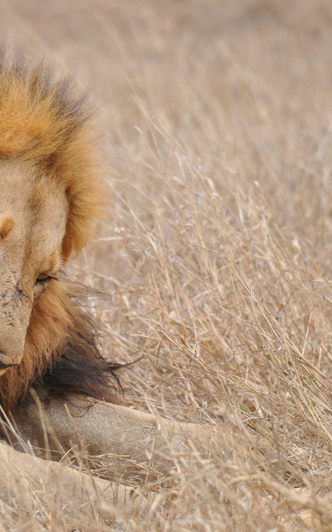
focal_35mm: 507
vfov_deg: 4.1
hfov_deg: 2.6
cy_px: 266
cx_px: -42
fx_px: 7338
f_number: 5.3
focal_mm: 220
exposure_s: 1/60
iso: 800
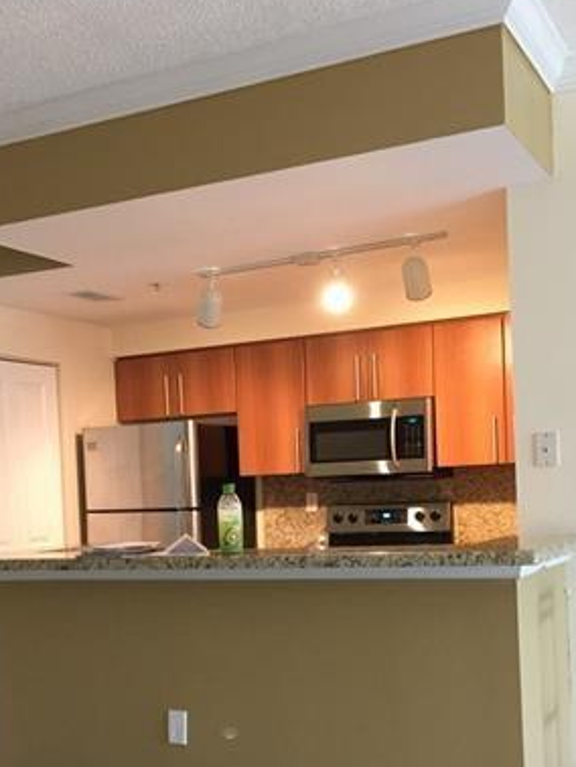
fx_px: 1019
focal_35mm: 46
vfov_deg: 40.7
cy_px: 517
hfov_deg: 31.5
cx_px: 274
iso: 125
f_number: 2.2
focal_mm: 4.15
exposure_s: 1/17
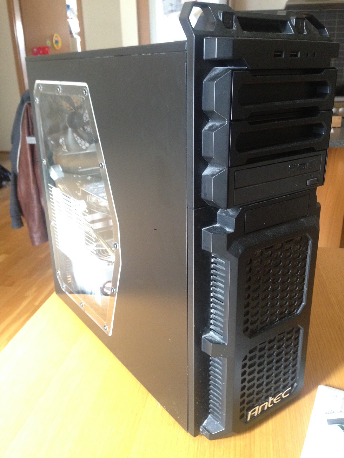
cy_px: 229
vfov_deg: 55.3
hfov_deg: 43.0
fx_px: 437
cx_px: 172
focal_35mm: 33
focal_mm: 4.12
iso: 250
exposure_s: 1/20
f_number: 2.4
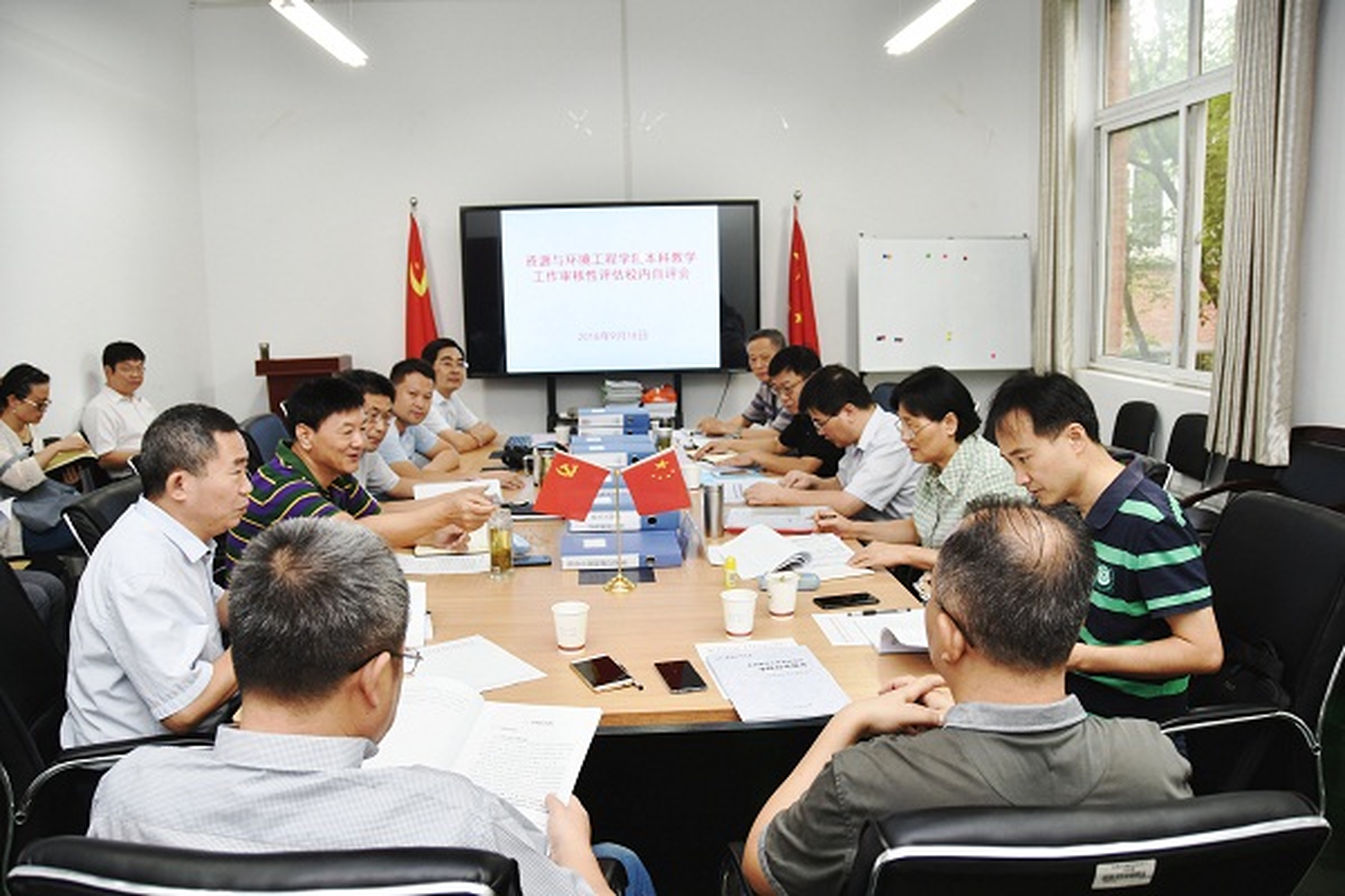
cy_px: 448
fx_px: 1009
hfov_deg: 67.4
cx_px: 672
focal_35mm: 27
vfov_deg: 47.9
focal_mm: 18
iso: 360
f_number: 4
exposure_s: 1/60
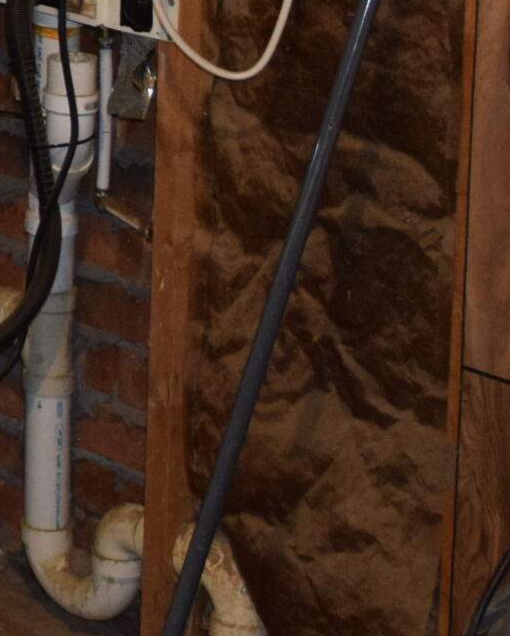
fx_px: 2262
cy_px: -224
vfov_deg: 15.2
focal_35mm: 120
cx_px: -513
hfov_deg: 11.6
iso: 1600
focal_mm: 18
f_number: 3.5
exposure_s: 1/60
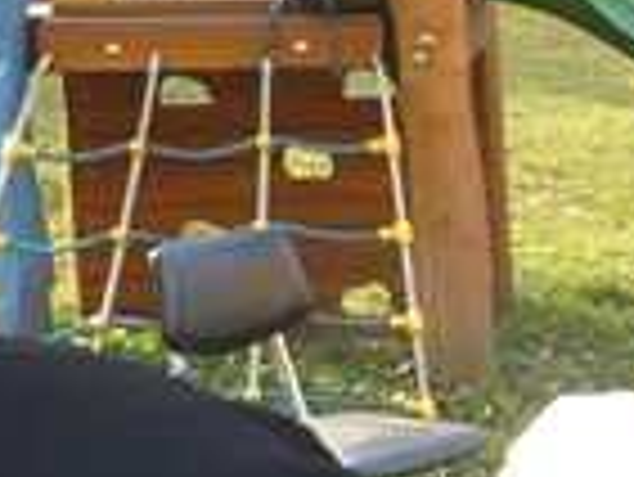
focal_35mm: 149
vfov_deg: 10.0
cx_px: 1331
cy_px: 297
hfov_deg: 11.7
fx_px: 2731
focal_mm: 5.8
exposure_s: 1/125
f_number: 2.8
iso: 100
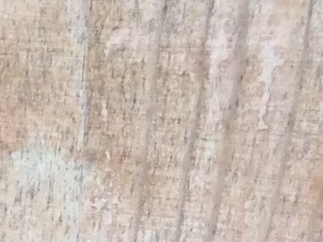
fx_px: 2051
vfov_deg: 6.7
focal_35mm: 220
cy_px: 191
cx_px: -399
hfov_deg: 8.4
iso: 64
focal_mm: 3.3
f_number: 2.4
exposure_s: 1/100
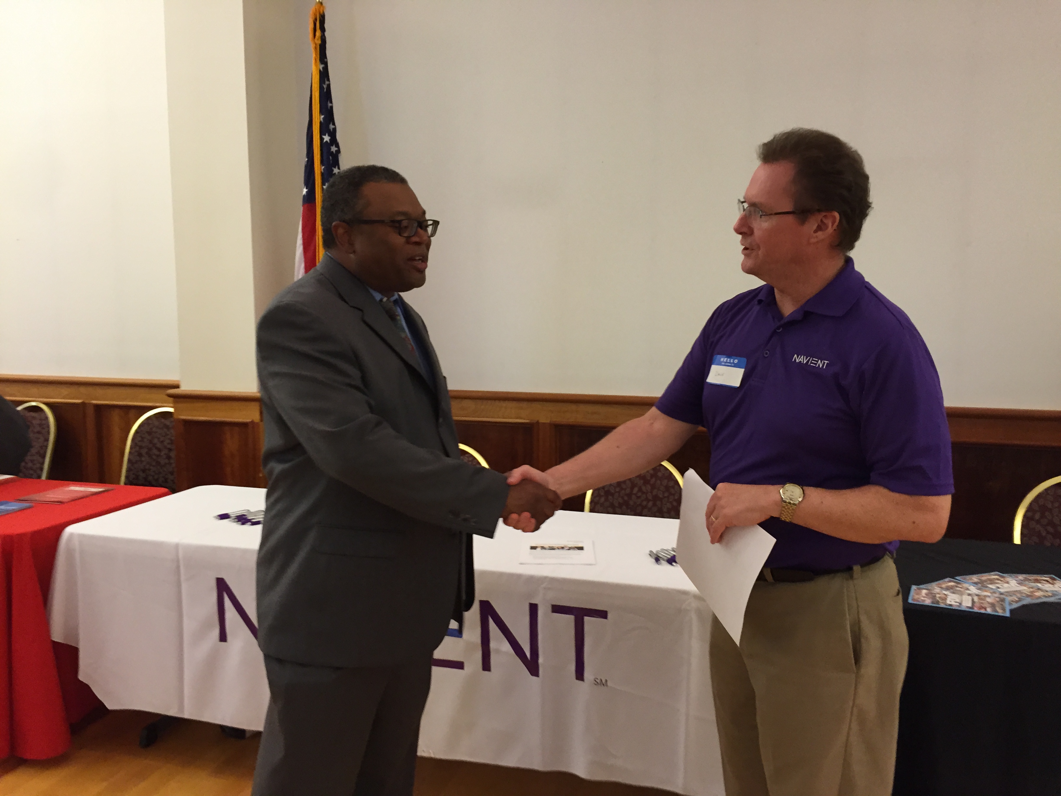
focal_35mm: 29
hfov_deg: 61.7
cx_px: 530
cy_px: 398
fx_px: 889
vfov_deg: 48.2
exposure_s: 1/30
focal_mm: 4.15
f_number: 2.2
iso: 125
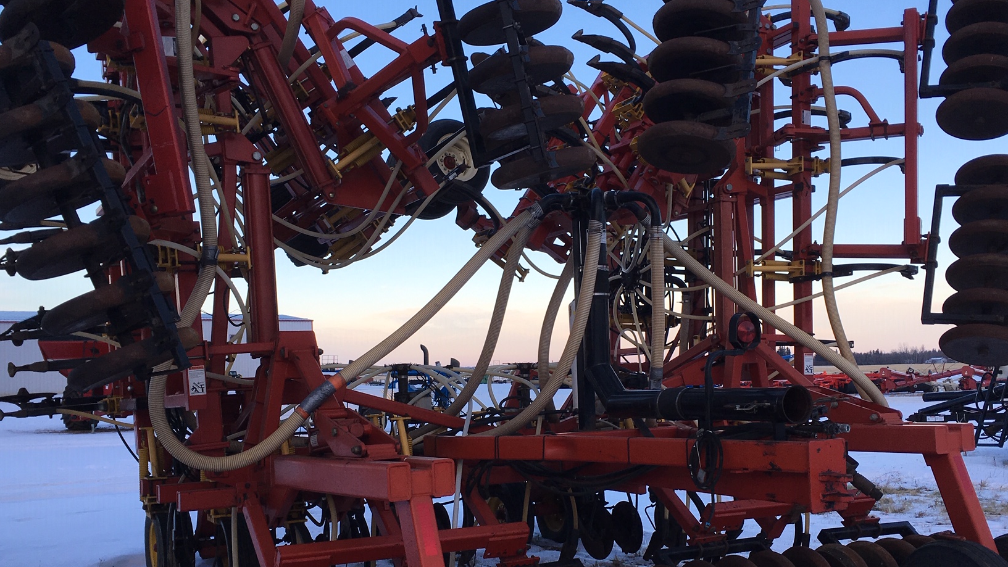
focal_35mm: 39
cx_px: 532
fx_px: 1043
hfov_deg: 51.6
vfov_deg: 30.4
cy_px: 342
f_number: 2.2
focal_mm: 4.15
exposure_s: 1/299
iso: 25
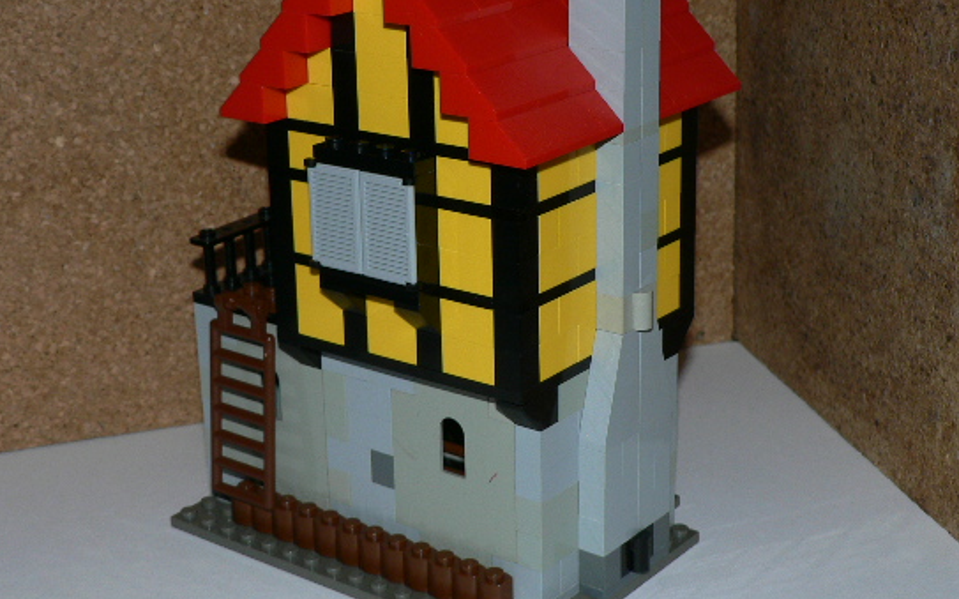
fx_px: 1698
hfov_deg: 31.5
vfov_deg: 20.0
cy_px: 235
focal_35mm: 65
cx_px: 442
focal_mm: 8.7
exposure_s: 1/80
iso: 80
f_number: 4
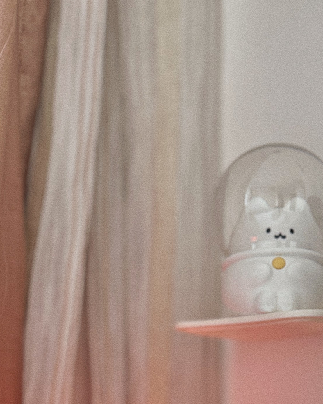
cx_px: 171
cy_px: 492
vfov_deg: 25.0
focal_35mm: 68
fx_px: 813
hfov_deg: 22.5
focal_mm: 6.86
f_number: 1.78
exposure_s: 1/50
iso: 400
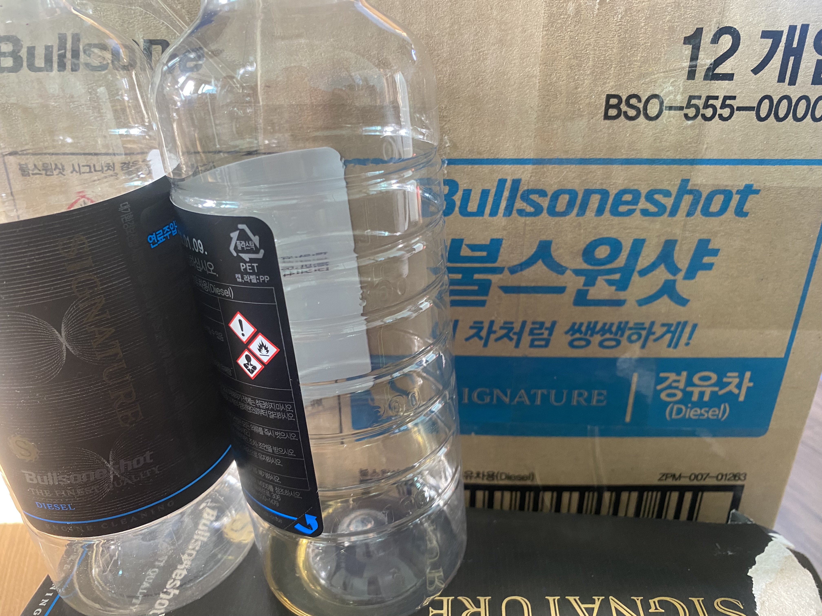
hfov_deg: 67.3
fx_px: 617
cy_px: 308
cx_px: 411
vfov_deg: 53.1
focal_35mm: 26
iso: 200
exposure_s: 1/60
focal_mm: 4.25
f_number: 1.8
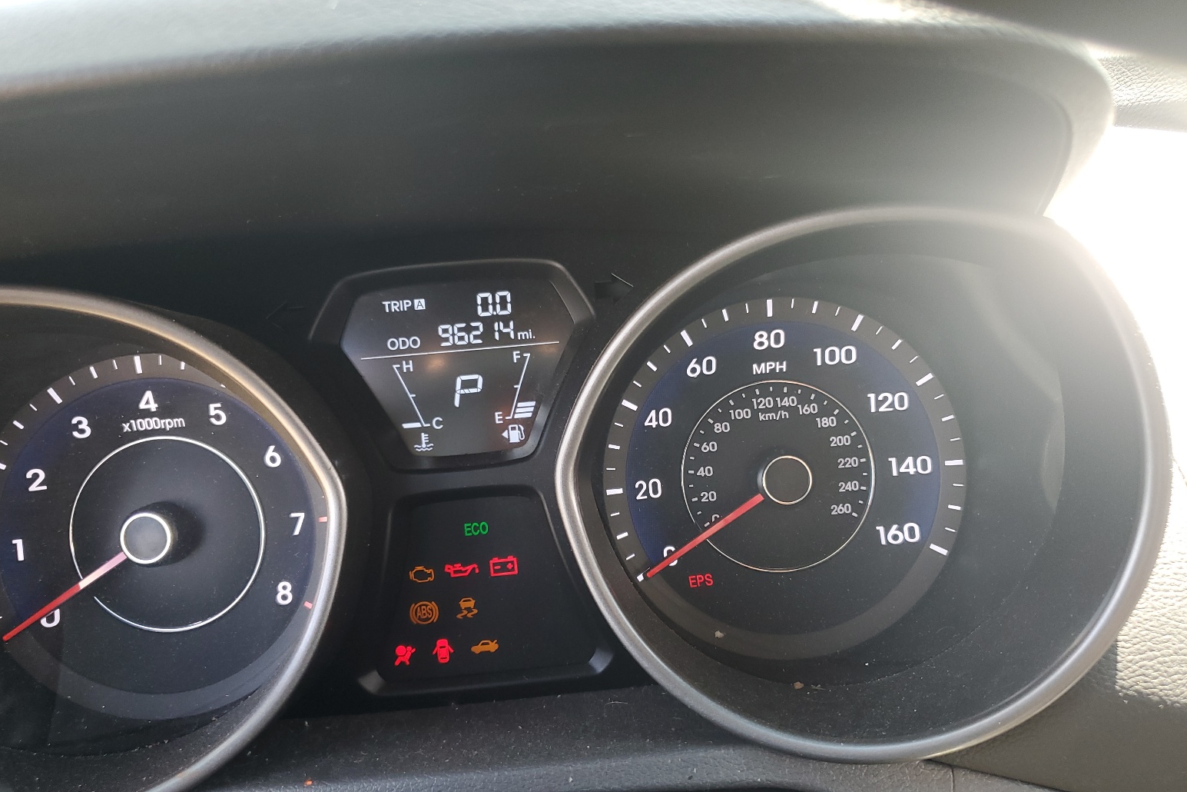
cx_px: 602
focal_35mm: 28
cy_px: 441
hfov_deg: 65.5
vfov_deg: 46.3
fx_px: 923
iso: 63
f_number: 1.5
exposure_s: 1/120
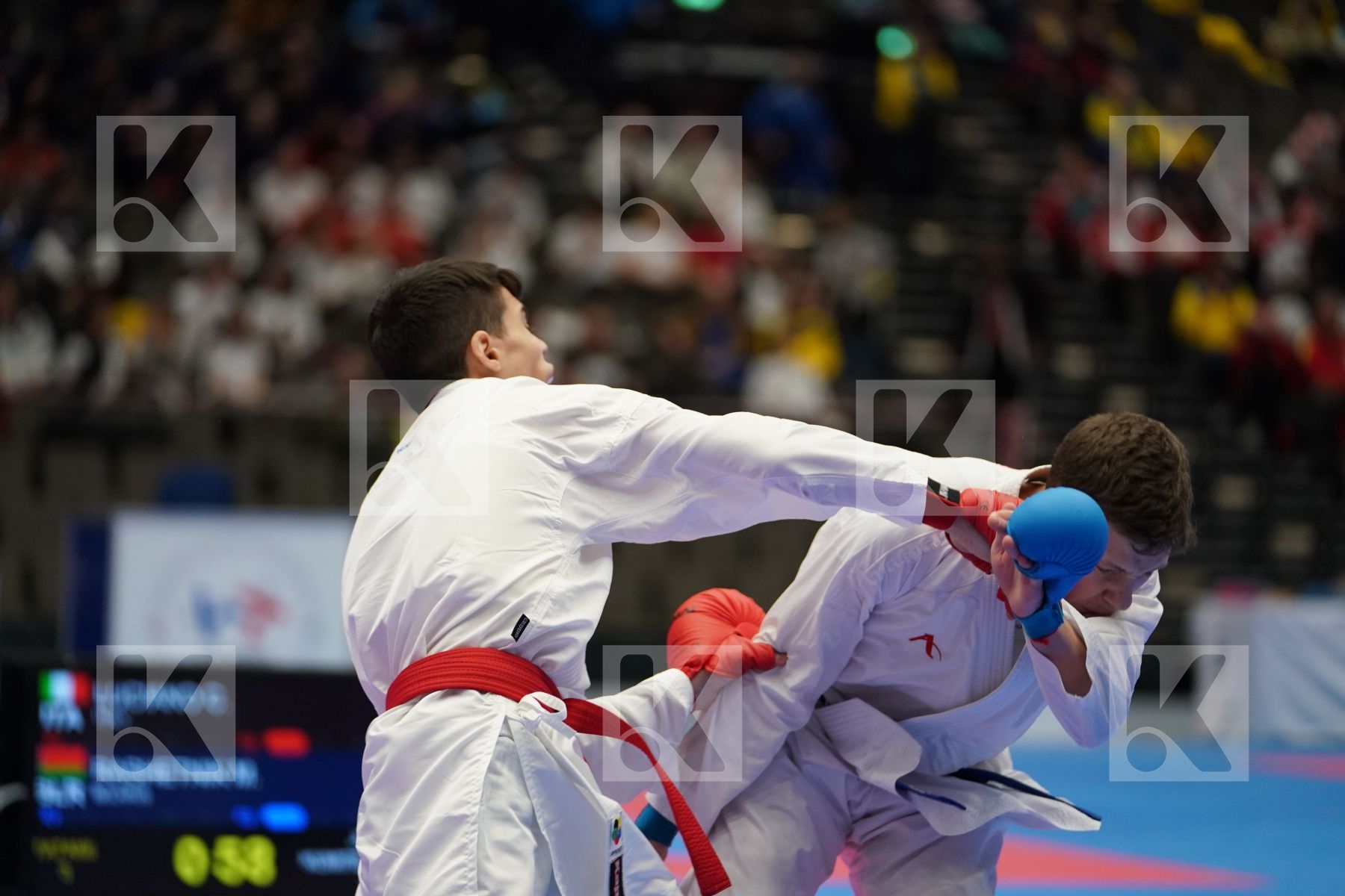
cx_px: 672
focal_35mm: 140
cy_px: 448
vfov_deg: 9.8
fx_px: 5230
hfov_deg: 14.7
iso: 2000
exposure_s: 1/1000
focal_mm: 140
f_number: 2.8
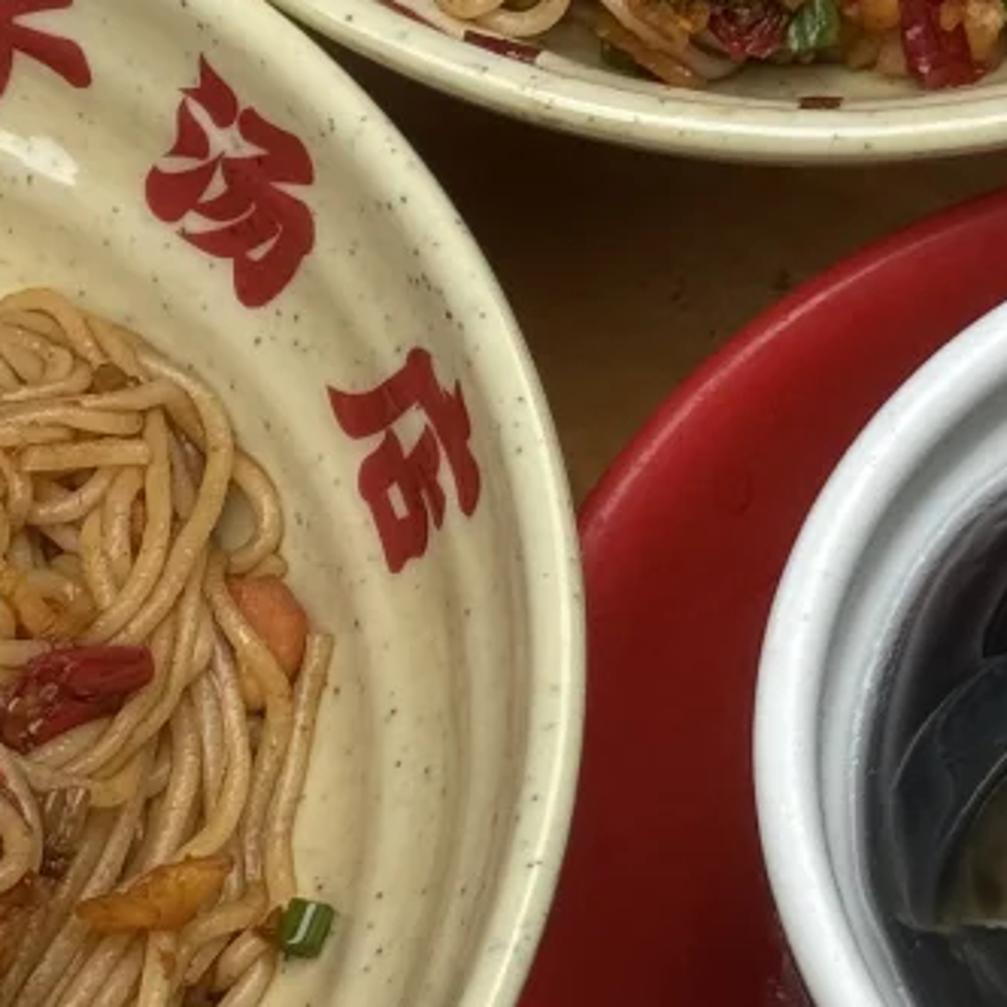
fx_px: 6056
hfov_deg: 9.5
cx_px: 306
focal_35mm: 184
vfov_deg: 9.5
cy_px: 136
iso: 64
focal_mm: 6.76
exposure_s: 1/572
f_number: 1.78
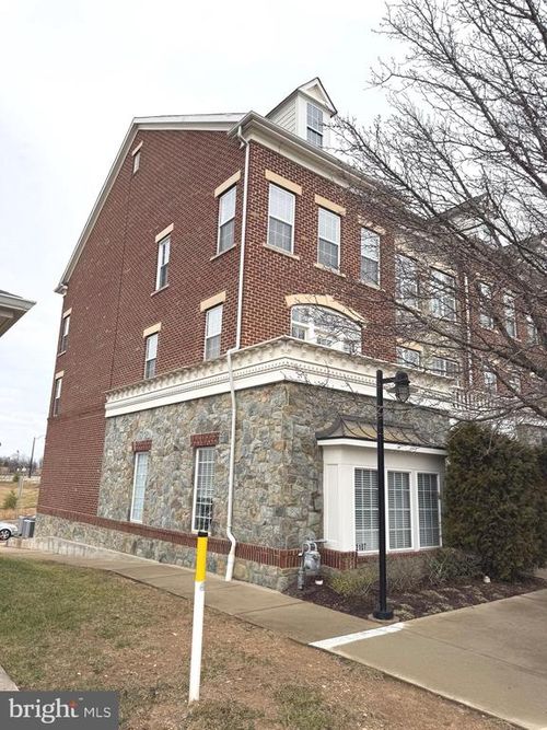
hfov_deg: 56.8
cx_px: 274
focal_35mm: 24
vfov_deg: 71.6
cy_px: 365
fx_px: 506
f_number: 1.78
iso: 80
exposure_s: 1/593
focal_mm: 6.76
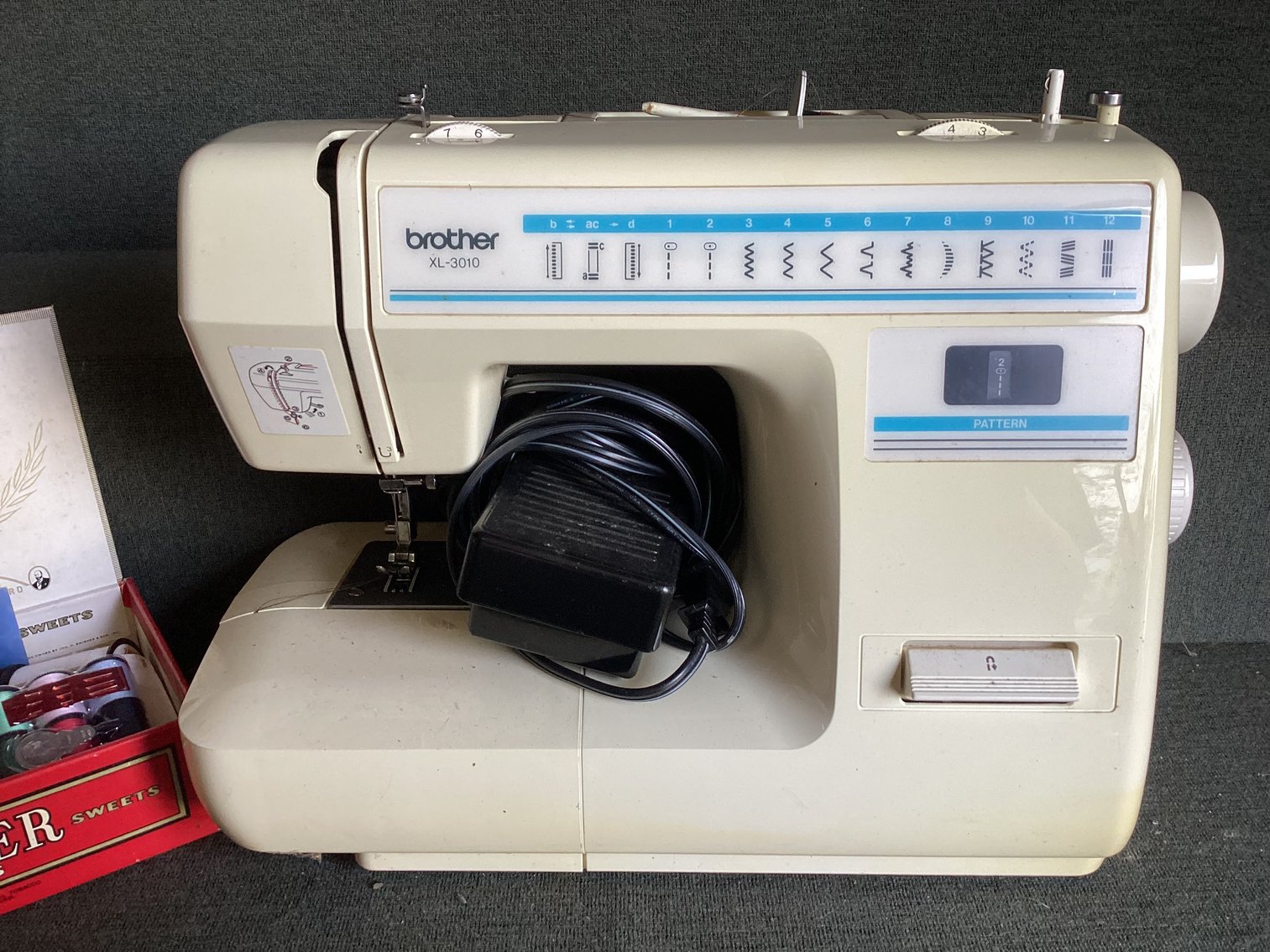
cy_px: 476
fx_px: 1137
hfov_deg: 58.3
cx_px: 635
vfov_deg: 45.4
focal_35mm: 31
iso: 50
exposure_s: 1/100
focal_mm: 3.3
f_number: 2.4
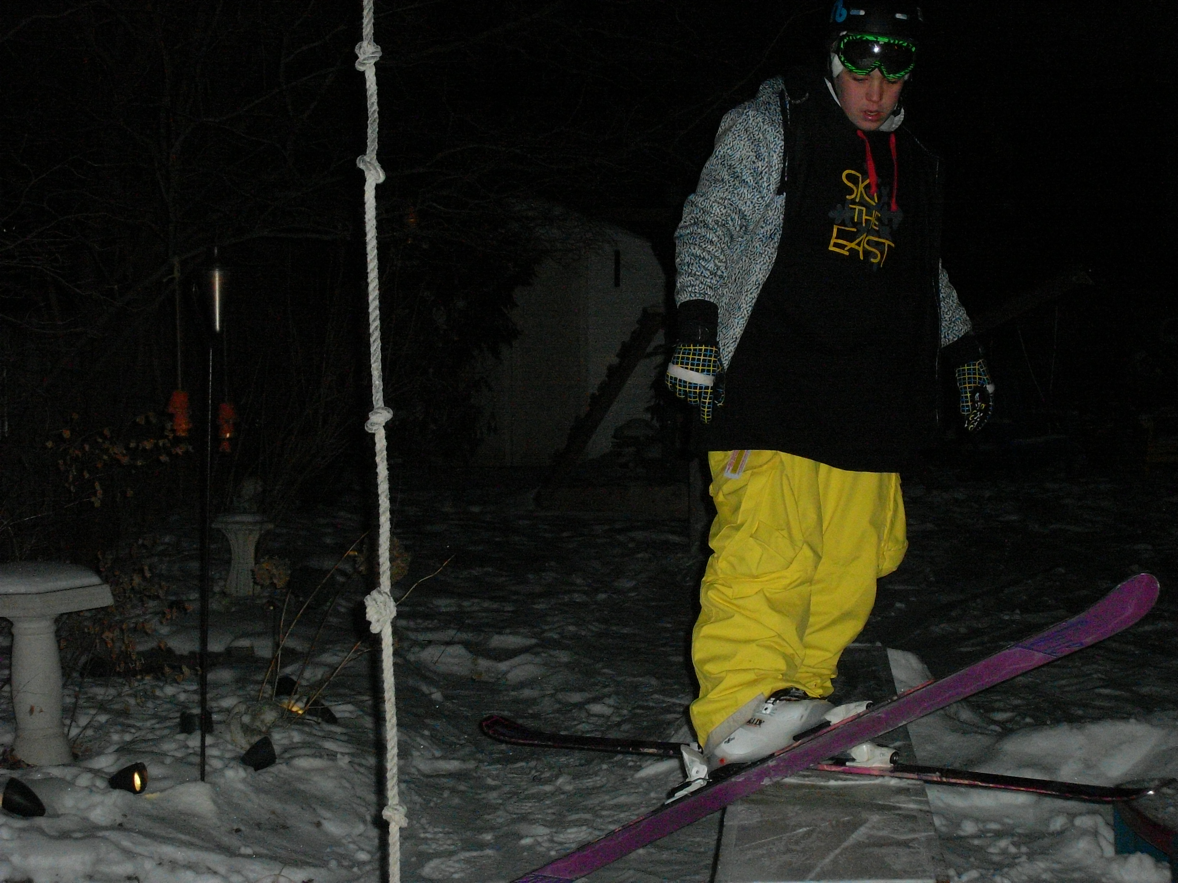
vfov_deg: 20.7
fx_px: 2416
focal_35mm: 71
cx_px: 589
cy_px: 442
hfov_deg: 27.4
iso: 400
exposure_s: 1/60
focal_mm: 11.7
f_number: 4.2
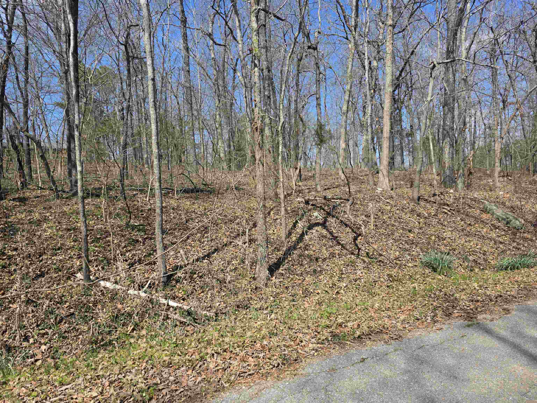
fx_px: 357
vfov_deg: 58.9
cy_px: 202
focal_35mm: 23
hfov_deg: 73.9
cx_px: 268
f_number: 1.7
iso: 80
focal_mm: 6.3
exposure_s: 1/3211
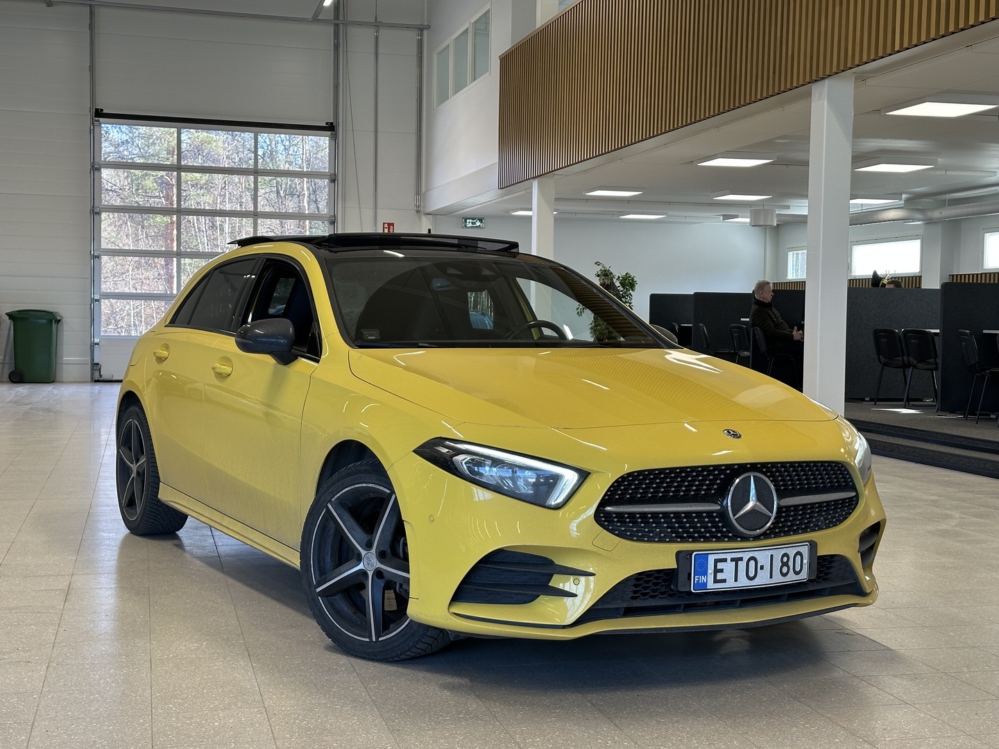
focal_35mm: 48
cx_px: 500
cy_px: 374
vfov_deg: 30.3
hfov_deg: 39.7
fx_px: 1385
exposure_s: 1/132
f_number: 1.78
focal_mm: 6.86
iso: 50
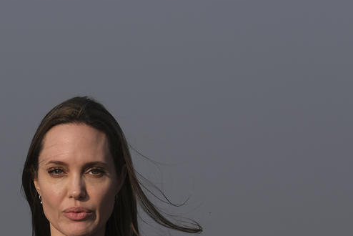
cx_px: -34
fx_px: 3787
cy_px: 241
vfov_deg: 3.6
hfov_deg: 5.3
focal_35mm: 386
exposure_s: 1/500
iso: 200
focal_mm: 106
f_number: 9
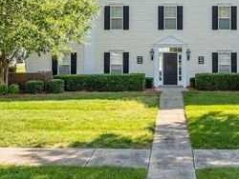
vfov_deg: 29.5
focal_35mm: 48
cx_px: 163
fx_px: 332
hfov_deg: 39.1
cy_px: 32
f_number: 2.8
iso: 190
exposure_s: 1/1000
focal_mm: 12.29
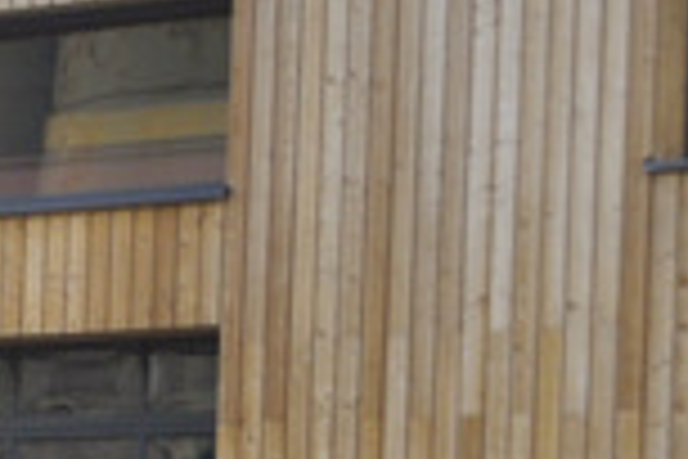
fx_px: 4892
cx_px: -958
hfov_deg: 7.5
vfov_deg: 5.4
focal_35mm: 256
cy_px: 506
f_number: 4.2
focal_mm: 30
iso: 250
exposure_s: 1/200
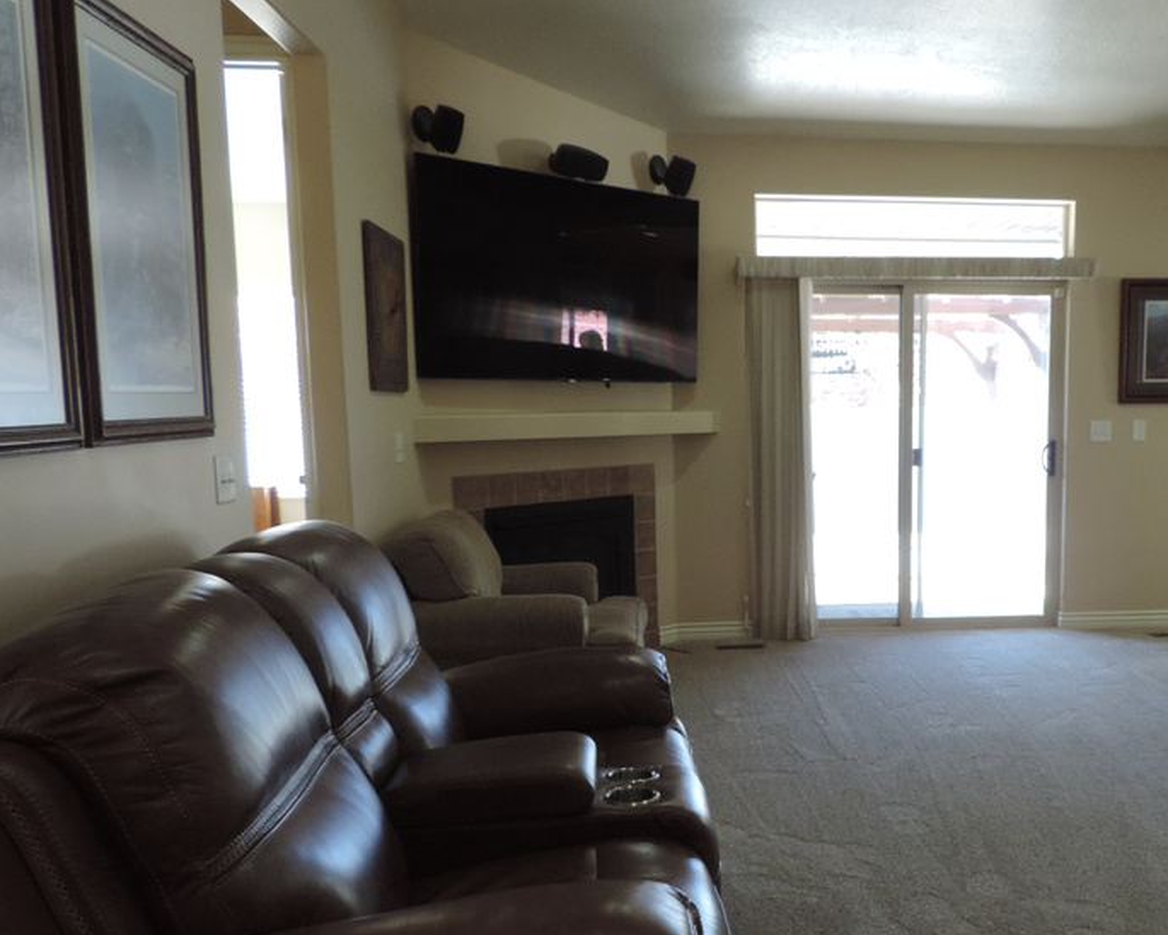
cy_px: 572
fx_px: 1210
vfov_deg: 42.0
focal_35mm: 35
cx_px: 844
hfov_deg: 49.9
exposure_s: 1/60
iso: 360
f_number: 3
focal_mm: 4.3
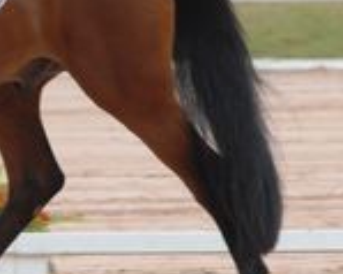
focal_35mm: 2054
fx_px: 20837
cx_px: -78
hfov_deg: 0.9
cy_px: 24
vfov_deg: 0.8
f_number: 5.6
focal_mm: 340
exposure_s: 1/500
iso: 400
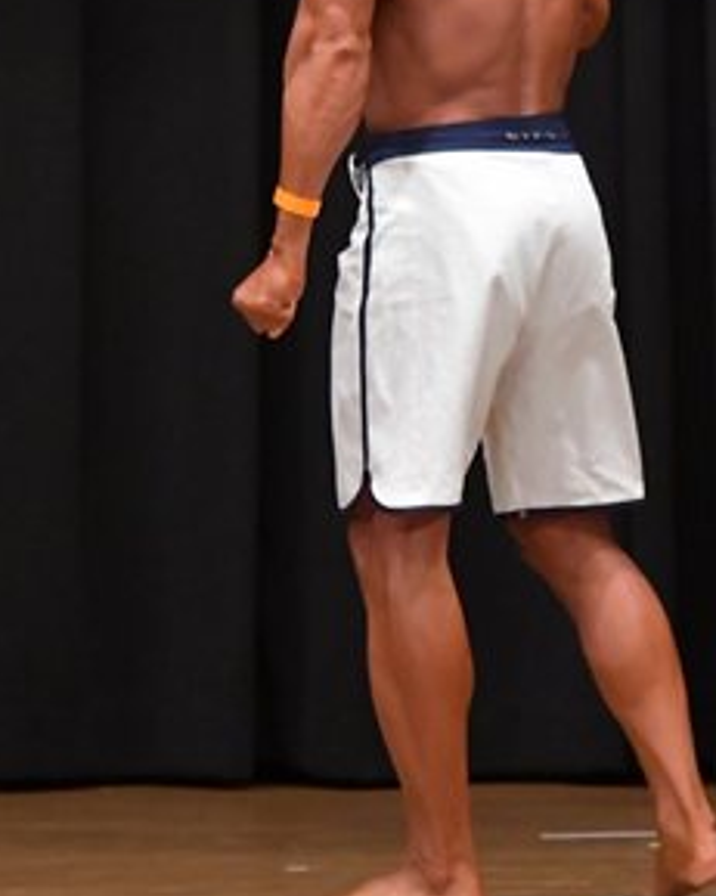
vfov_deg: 3.2
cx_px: 581
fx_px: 16008
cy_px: 208
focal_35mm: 604
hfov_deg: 2.6
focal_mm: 160
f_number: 5.6
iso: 6400
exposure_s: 1/400
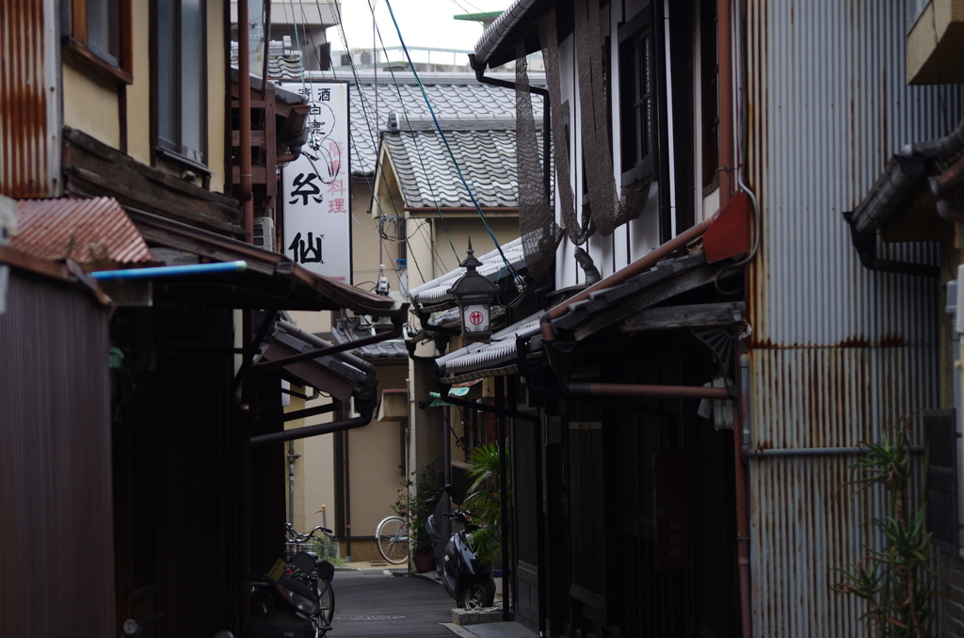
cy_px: 319
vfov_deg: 9.1
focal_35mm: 150
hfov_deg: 13.7
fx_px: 4008
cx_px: 482
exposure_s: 1/125
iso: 400
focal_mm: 100
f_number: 4
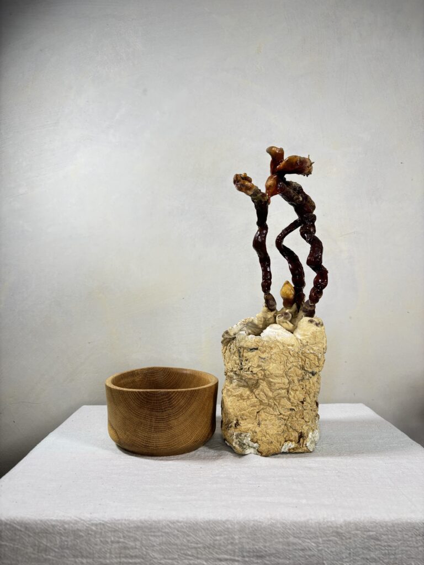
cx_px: 212
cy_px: 282
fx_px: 425
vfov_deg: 67.3
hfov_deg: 53.1
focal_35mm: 26
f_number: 1.6
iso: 80
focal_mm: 5.96
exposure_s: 1/60
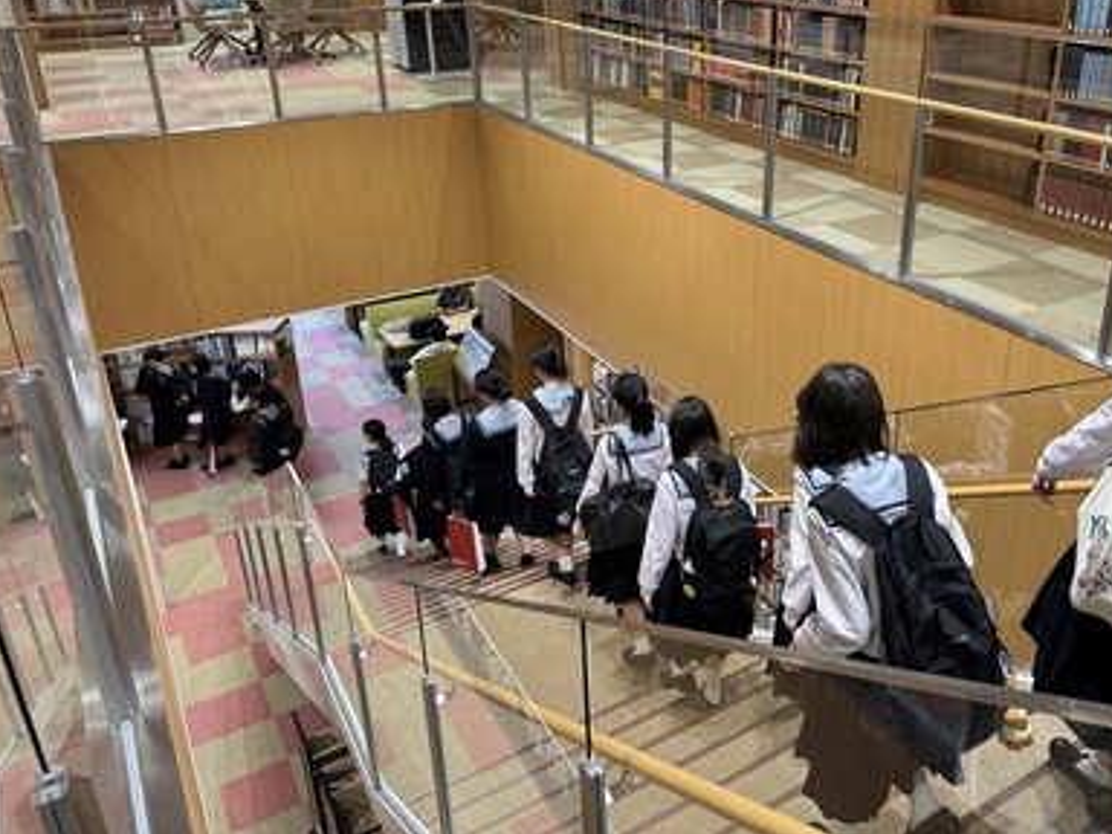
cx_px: 683
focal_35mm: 30
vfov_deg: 46.4
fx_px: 964
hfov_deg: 59.3
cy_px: 319
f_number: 1.78
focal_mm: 6.76
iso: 160
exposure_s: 1/121
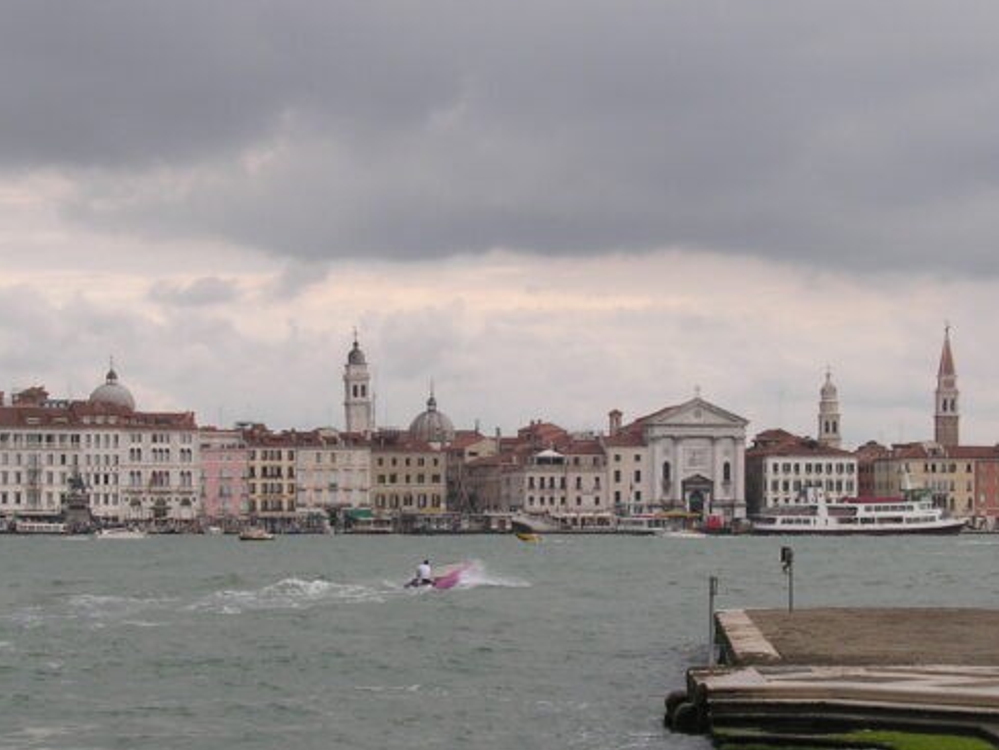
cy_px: 391
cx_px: 550
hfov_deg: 20.8
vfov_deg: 15.7
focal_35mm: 94
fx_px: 2714
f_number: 6
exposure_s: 1/159
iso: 50
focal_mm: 11.5
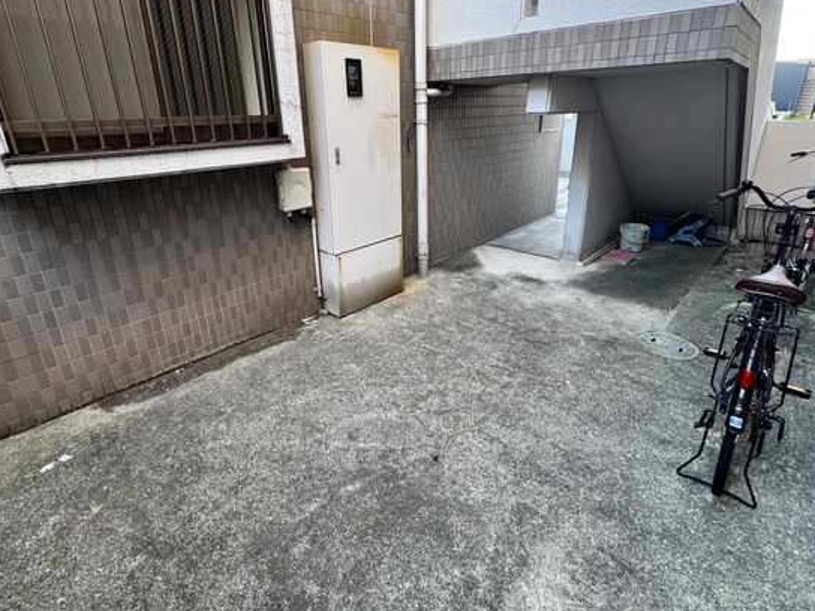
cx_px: 399
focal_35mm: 18
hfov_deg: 87.7
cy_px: 257
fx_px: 424
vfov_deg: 71.1
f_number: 2.2
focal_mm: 2.22
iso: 200
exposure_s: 1/60
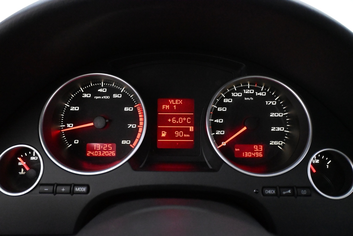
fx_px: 257
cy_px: 118
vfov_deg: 49.1
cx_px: 176
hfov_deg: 68.9
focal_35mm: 26
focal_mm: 17.5
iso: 9000
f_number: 3.5
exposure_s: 1/60
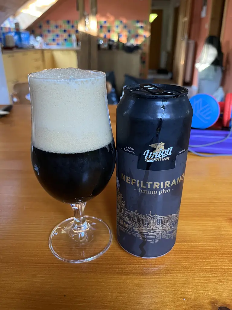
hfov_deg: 53.1
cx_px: 116
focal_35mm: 26
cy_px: 155
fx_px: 232
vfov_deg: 67.3
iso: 500
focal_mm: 5.1
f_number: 1.6
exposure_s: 1/60
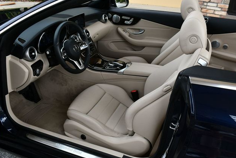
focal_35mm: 37
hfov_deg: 51.9
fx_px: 243
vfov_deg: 36.0
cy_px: 79
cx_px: 119
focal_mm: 18
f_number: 5.6
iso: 220
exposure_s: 1/250
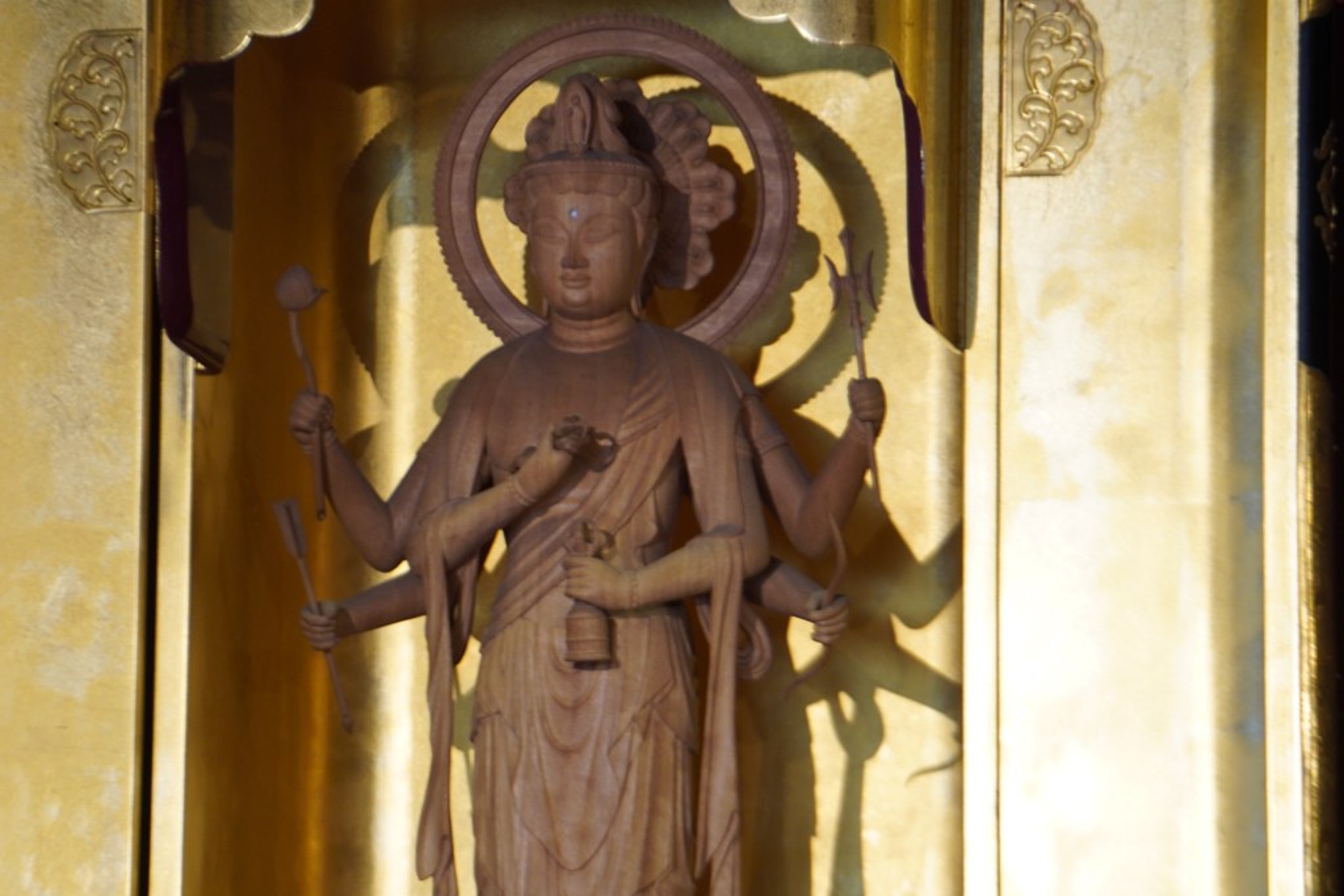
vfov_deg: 4.9
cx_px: 672
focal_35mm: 280
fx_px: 10473
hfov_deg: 7.3
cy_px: 448
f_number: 6.3
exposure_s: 1/15
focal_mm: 187
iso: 640
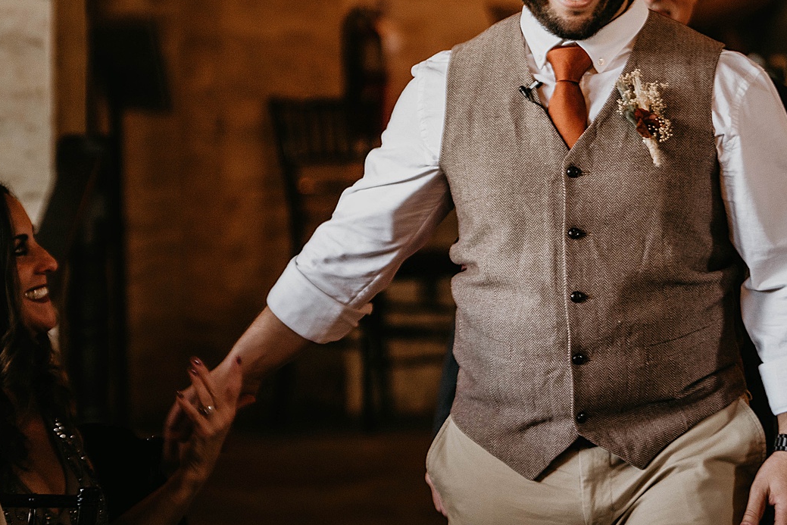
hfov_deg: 10.8
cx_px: 549
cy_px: 130
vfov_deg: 7.2
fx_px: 4176
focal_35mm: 191
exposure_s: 1/100
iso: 1000
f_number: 3.2
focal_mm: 124
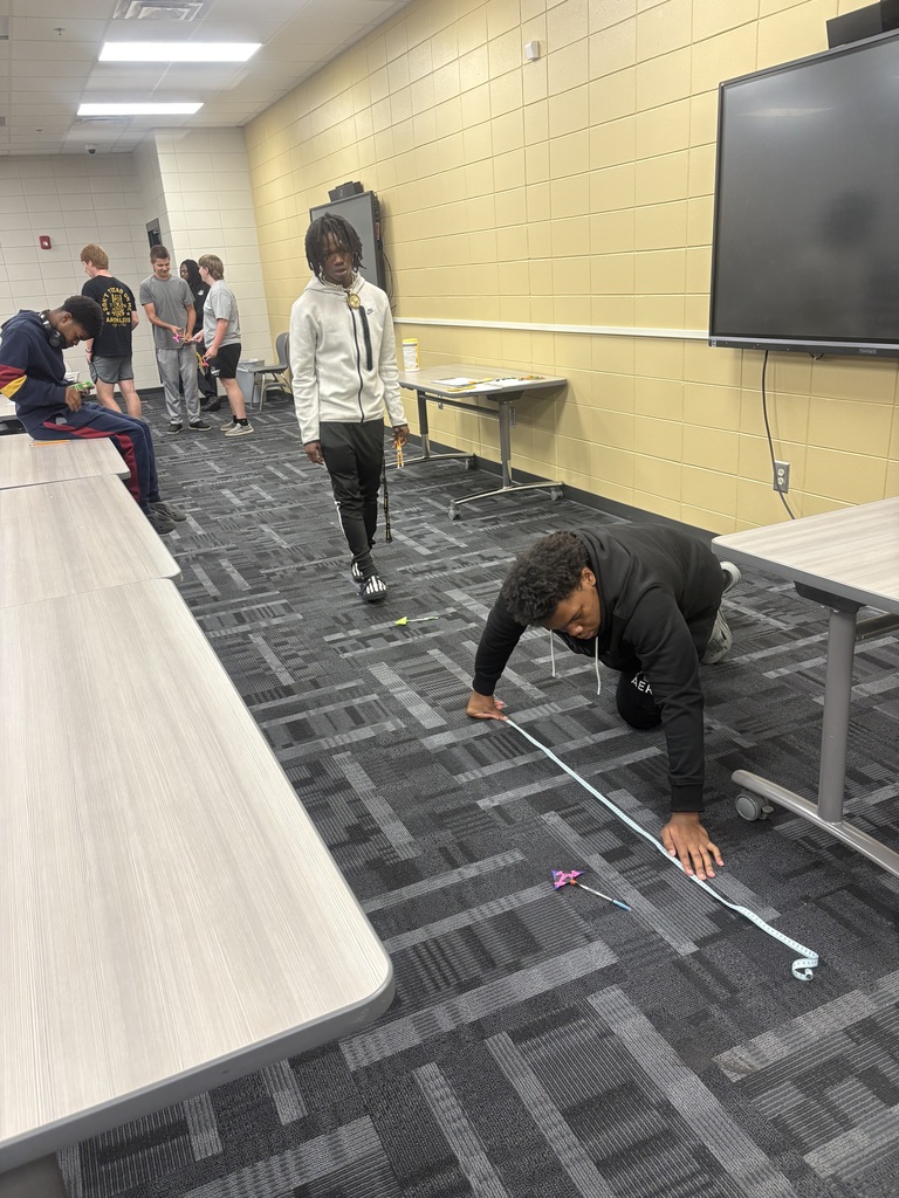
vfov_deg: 67.3
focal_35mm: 26
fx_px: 900
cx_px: 450
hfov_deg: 53.1
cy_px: 599
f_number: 1.6
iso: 125
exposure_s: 1/60
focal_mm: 5.96
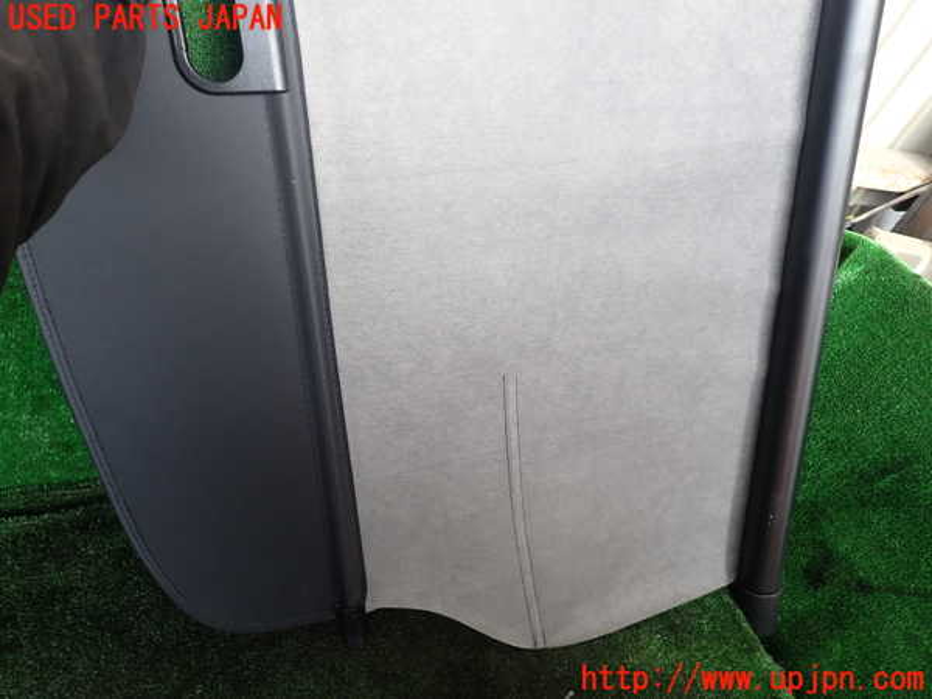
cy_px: 350
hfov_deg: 69.4
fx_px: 673
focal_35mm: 25
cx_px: 466
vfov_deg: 54.9
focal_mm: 4.5
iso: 100
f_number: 2
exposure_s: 1/80
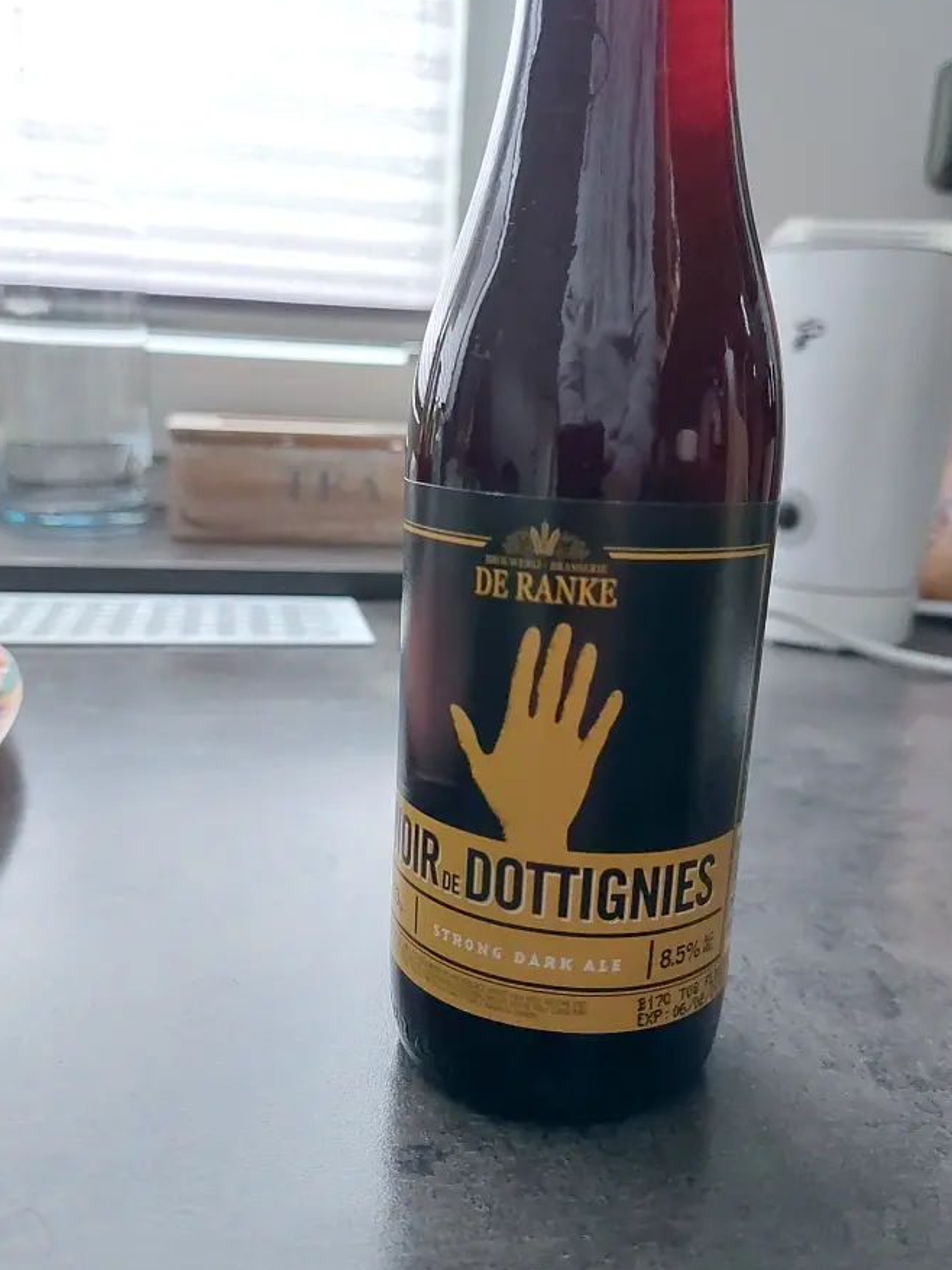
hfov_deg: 49.7
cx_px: 482
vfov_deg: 63.4
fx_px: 1027
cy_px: 674
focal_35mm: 28
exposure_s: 1/25
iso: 1000
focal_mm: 5.23
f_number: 1.8
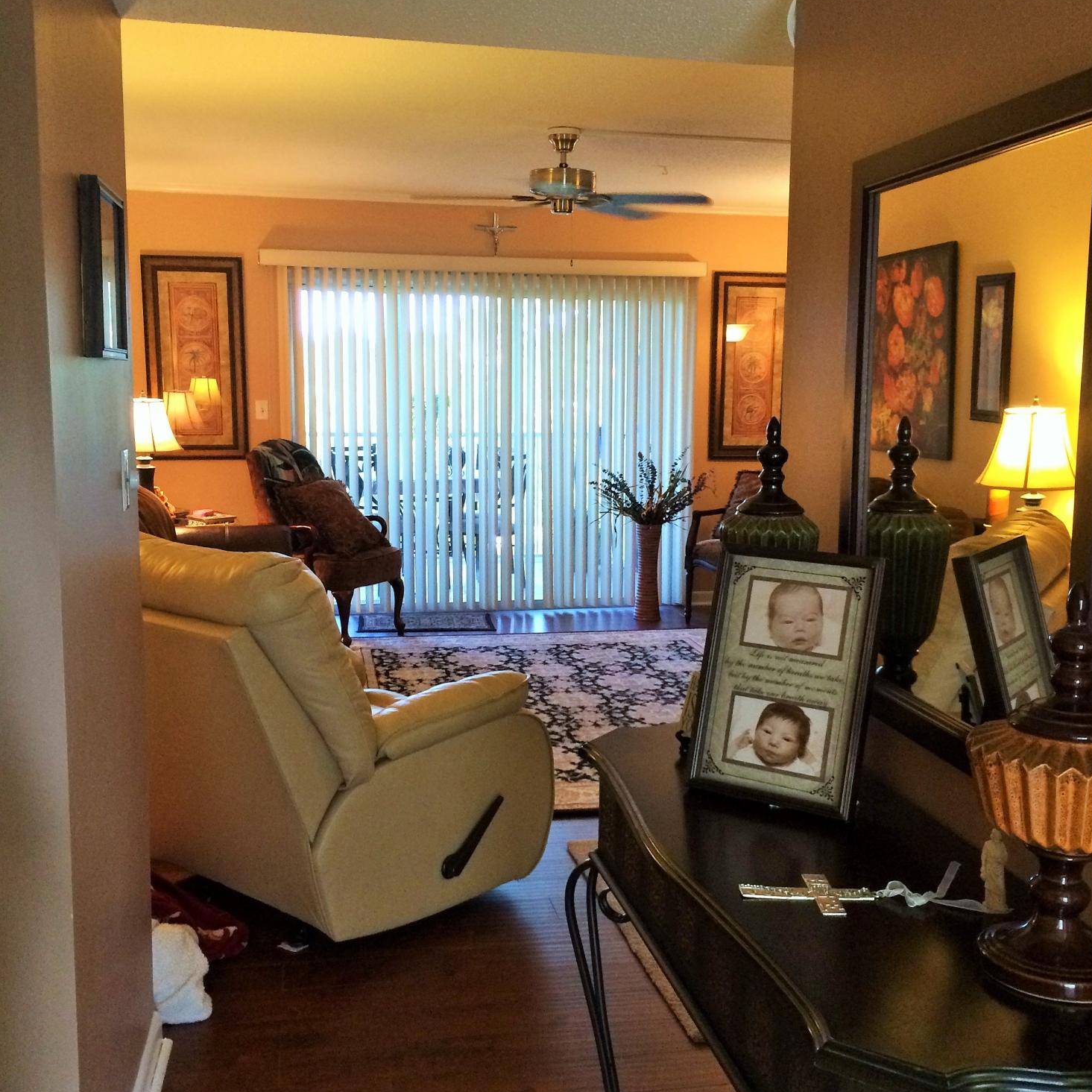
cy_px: 557
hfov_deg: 47.2
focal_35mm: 35
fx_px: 1249
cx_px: 558
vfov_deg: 47.2
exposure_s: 1/30
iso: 250
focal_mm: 4.15
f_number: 2.2
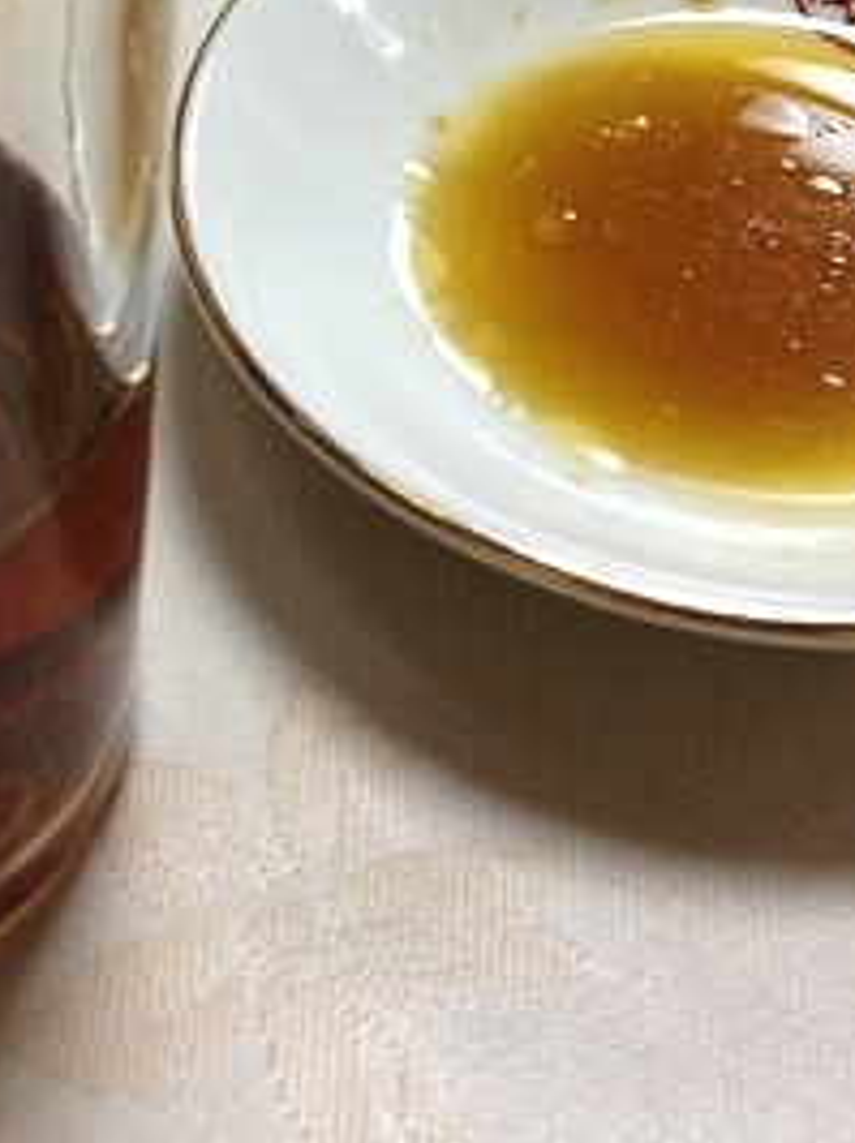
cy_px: 133
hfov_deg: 18.6
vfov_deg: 24.1
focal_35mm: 79
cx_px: 374
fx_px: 2606
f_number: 2.4
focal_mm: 4.28
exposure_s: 1/20
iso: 125
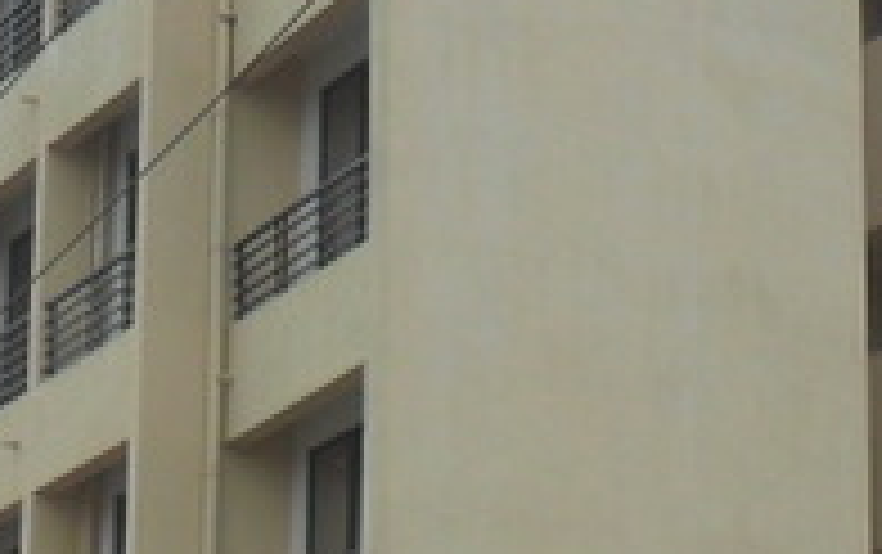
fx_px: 3850
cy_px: 455
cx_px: 626
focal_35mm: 160
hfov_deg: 13.0
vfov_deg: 8.2
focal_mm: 6.6
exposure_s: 1/750
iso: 100
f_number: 4
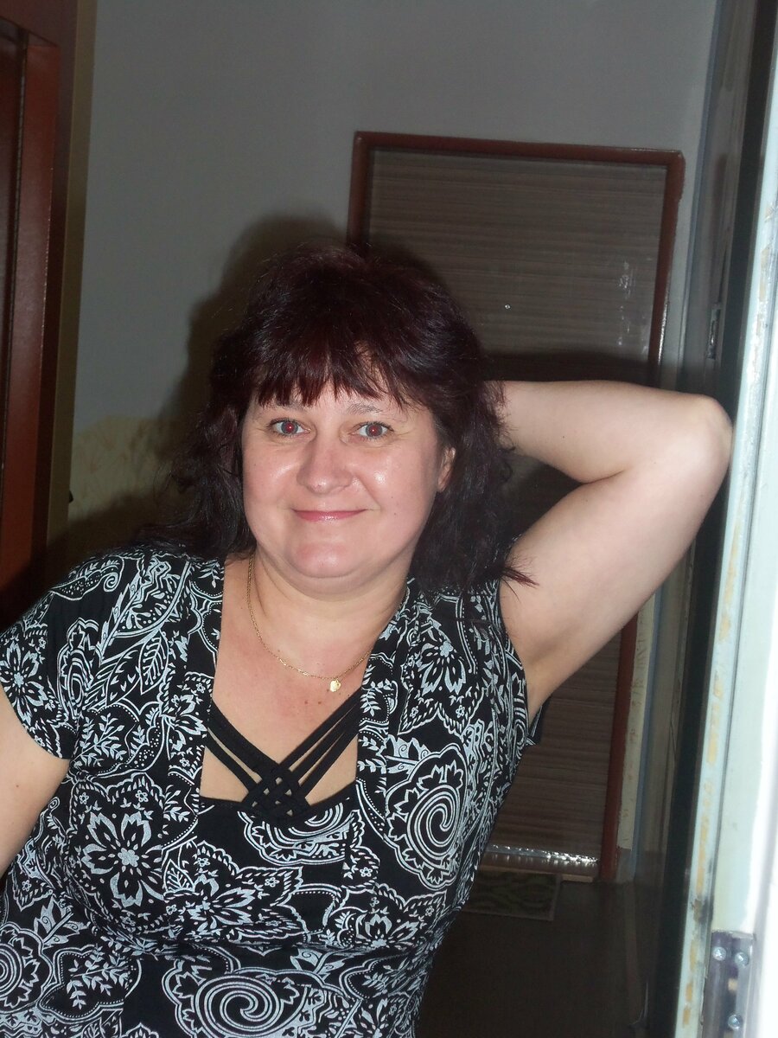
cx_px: 389
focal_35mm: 62
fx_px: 1858
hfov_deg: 23.7
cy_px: 519
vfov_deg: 31.2
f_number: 4
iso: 200
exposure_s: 1/60
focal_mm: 11.1
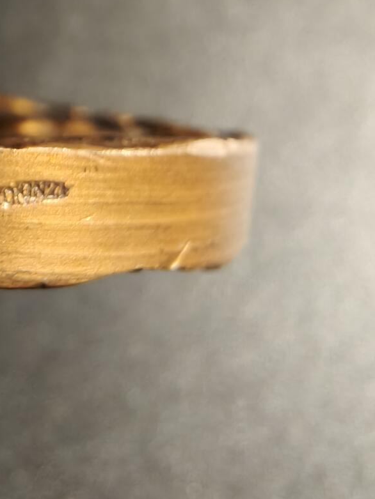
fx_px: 765
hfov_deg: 25.6
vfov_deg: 36.2
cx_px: -33
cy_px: 242
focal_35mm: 53
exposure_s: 1/82.2
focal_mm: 2.32
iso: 200
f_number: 2
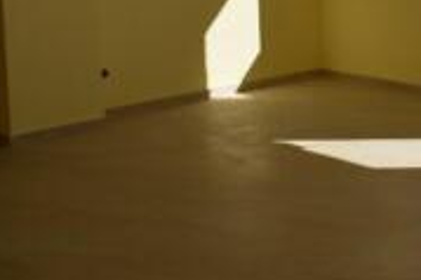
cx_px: 496
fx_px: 935
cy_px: -48
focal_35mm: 80
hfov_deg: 23.4
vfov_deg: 16.4
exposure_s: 1/500
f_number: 11
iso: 200
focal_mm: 20
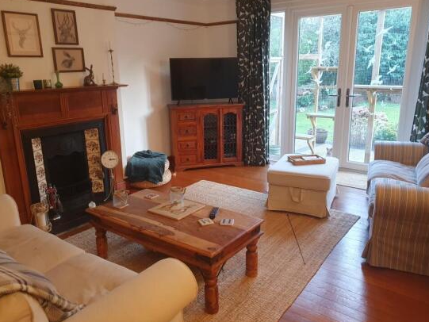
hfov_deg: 63.4
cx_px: 212
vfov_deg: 49.7
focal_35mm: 28
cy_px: 151
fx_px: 347
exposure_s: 1/50
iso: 250
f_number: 1.5
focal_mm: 4.32
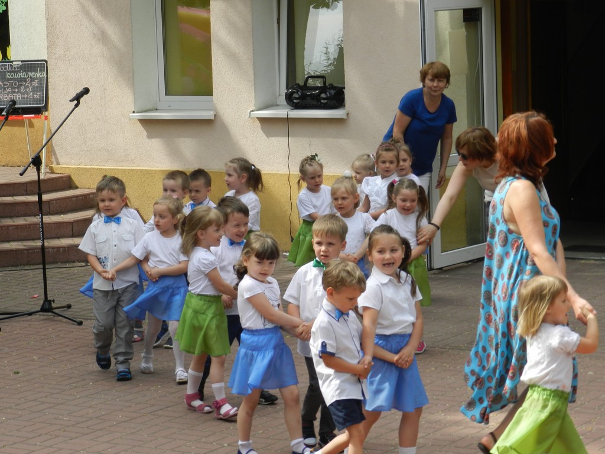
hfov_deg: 17.1
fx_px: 2010
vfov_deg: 12.9
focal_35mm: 115
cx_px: 302
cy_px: 227
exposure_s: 1/400
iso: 160
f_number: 4.8
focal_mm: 20.5
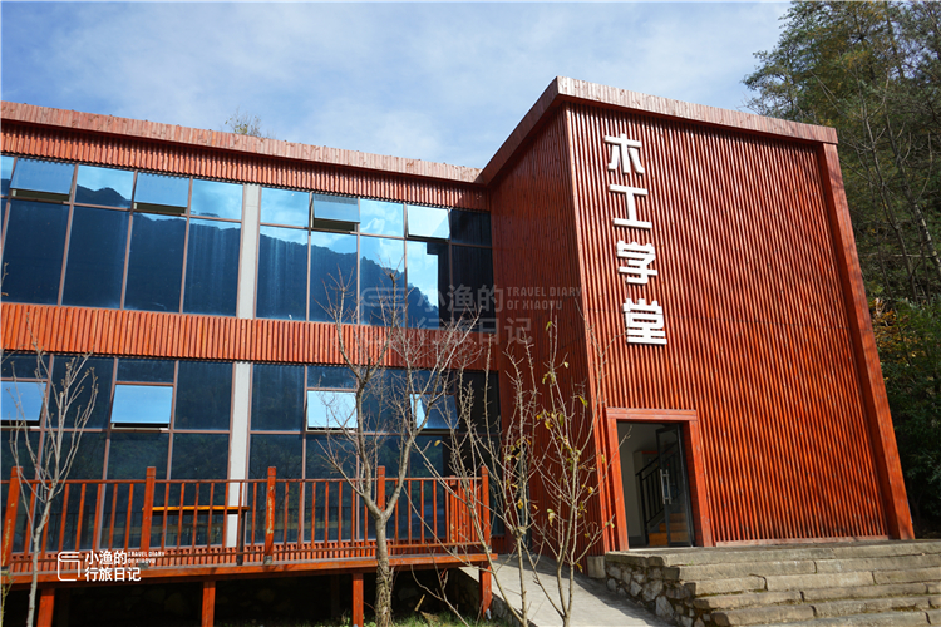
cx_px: 470
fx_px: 732
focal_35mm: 28
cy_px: 314
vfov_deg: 46.4
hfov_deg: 65.5
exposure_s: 1/500
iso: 100
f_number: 5
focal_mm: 28
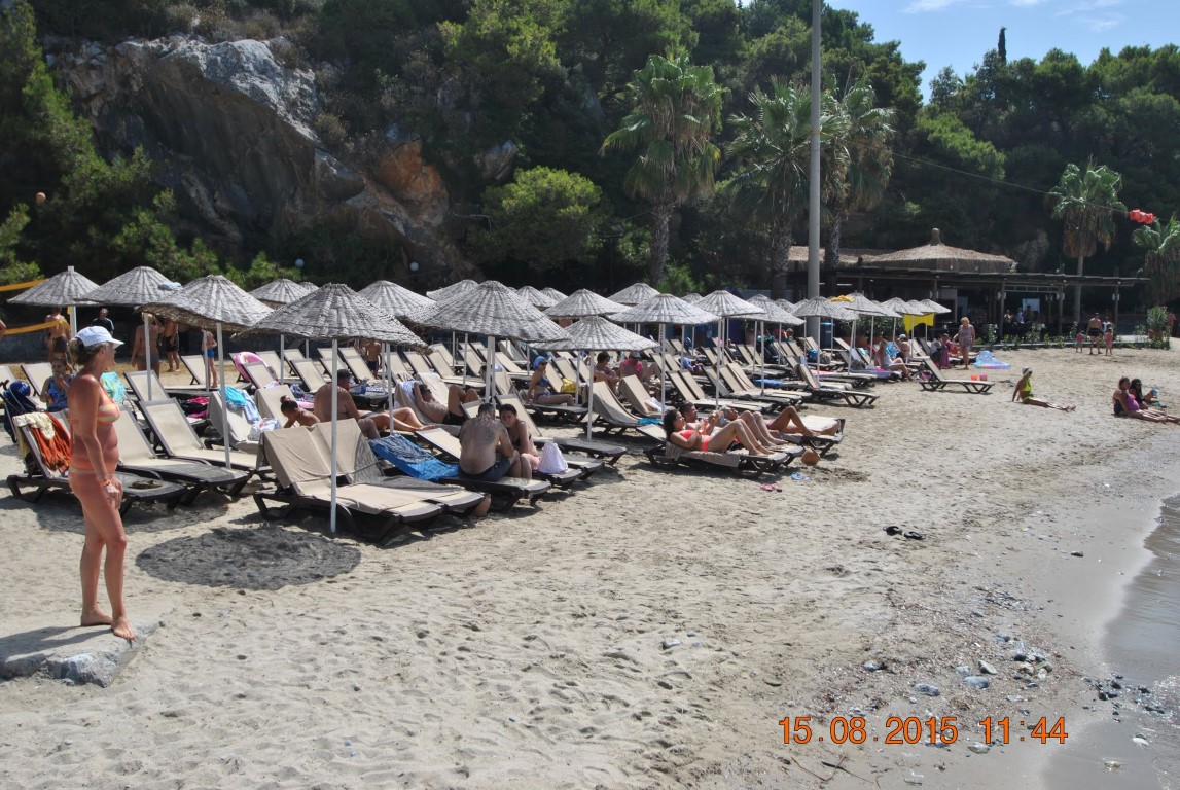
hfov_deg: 53.1
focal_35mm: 36
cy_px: 395
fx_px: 1181
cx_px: 590
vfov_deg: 37.0
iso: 100
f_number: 8
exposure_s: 1/250
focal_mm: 24
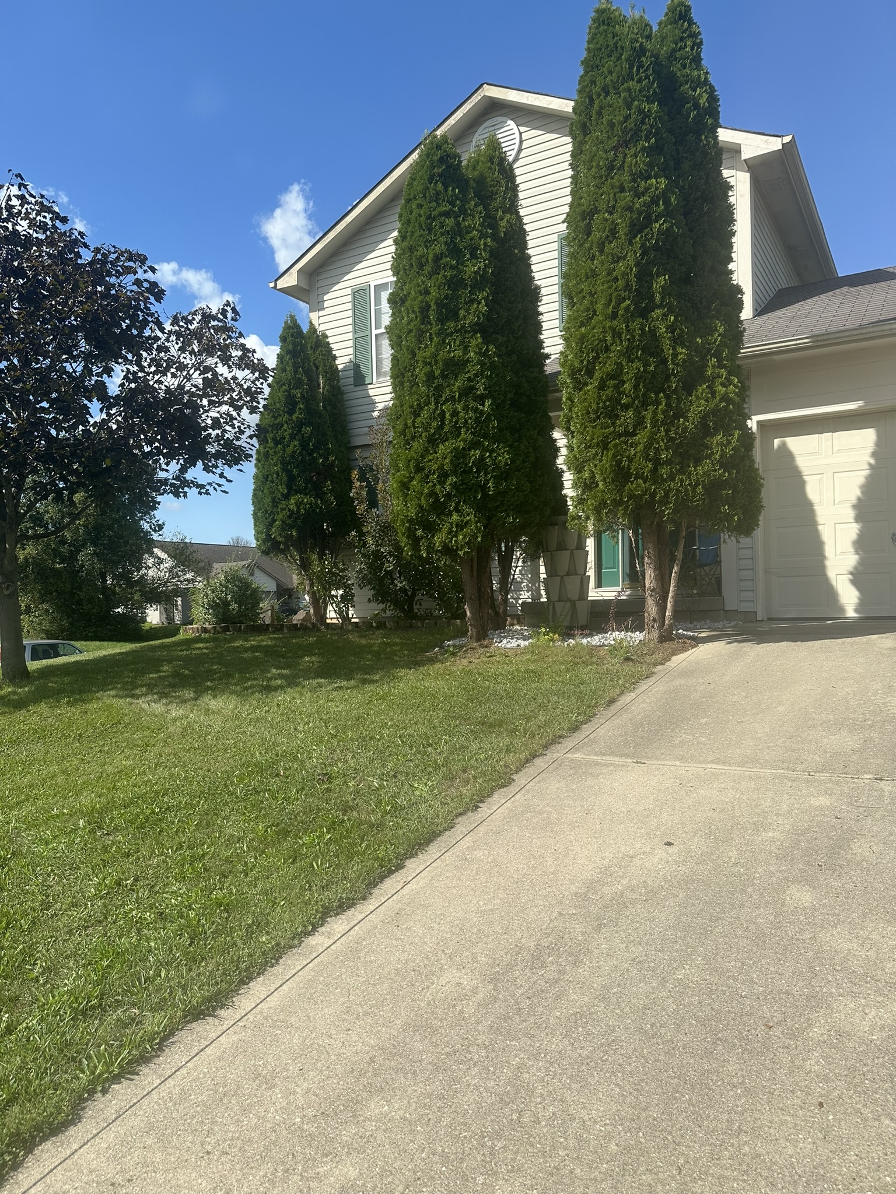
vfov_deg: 71.6
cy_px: 597
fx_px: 828
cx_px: 448
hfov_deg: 56.8
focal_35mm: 24
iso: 80
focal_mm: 6.86
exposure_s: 1/4184
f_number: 1.78
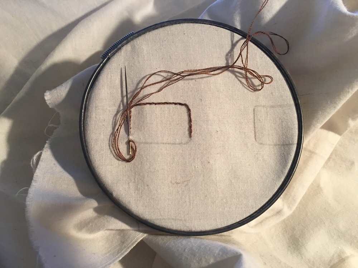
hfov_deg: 61.7
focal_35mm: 29
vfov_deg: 48.2
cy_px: 134
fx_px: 300
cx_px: 179
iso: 80
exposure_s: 1/10
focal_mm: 4.15
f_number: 2.2
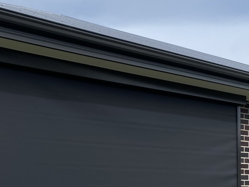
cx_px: 48
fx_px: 453
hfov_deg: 30.0
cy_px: 168
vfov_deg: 22.7
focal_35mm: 63
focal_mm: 4.25
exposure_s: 1/1543
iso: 32
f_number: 1.8
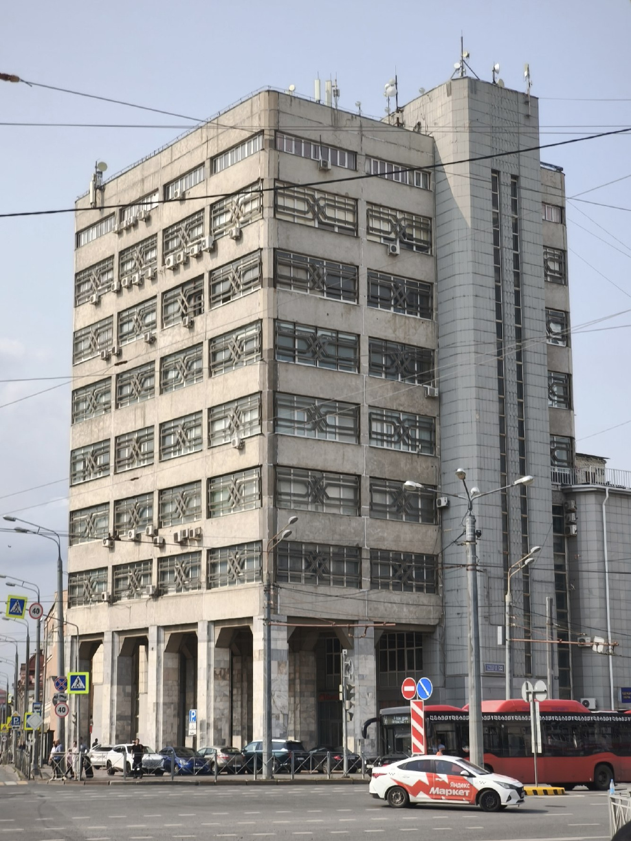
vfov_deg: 38.2
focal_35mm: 50
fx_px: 1215
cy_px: 420
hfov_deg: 29.1
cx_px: 316
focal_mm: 7.1
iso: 50
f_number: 1.9
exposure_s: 1/516
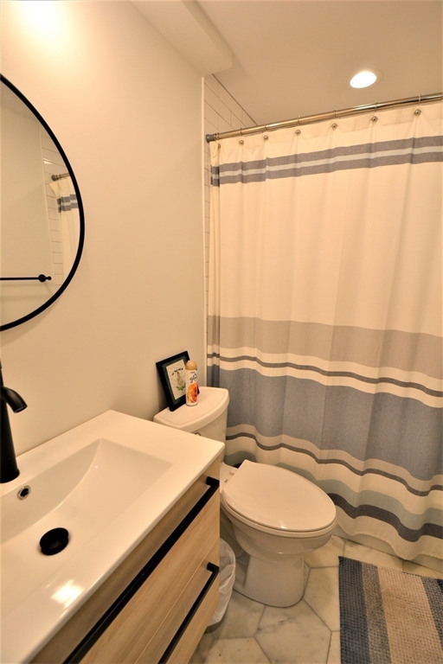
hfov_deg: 77.3
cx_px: 222
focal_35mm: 15
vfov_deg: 100.4
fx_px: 277
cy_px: 332
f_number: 5
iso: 400
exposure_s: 1/100
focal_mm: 10
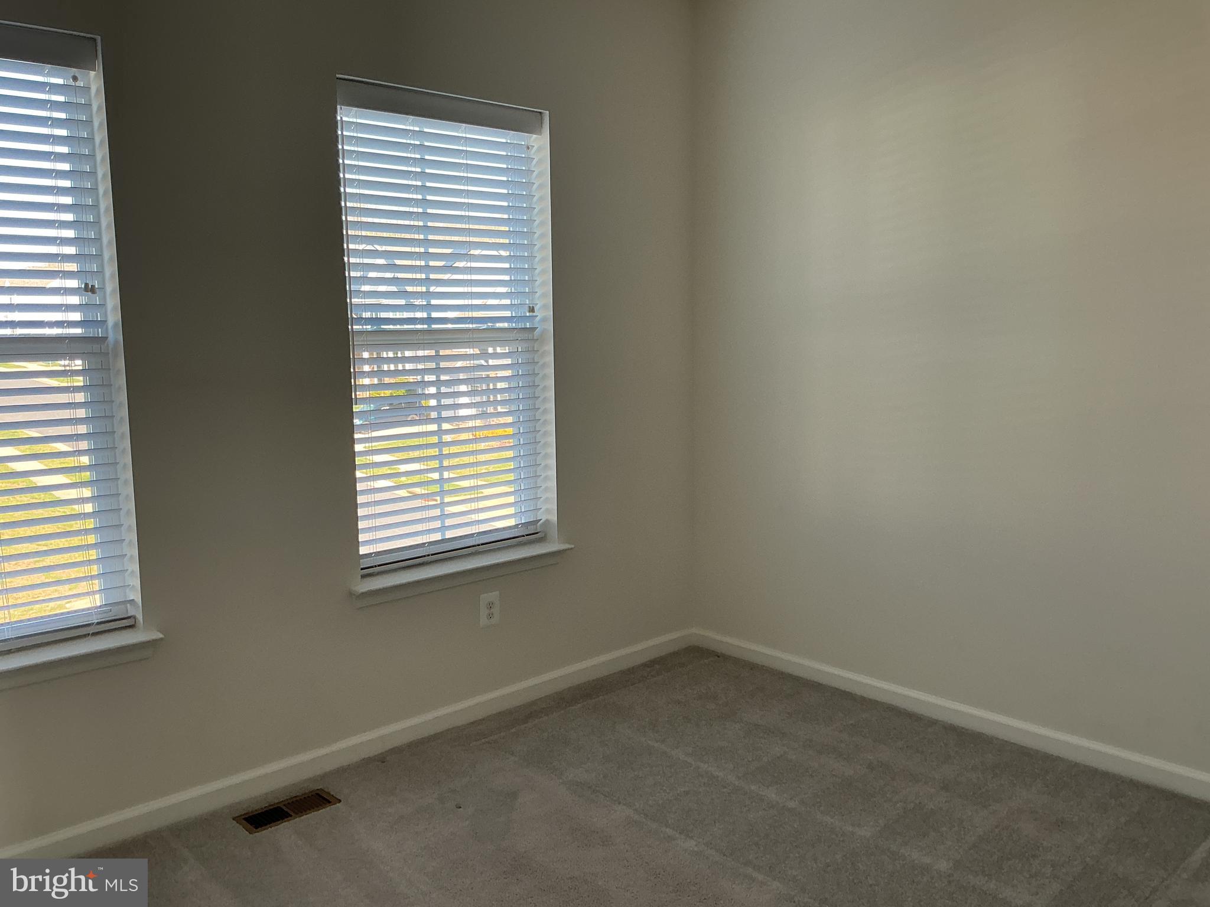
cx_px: 605
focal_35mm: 29
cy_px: 454
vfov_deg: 48.2
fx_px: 1014
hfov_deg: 61.7
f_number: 1.8
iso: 40
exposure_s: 1/120
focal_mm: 3
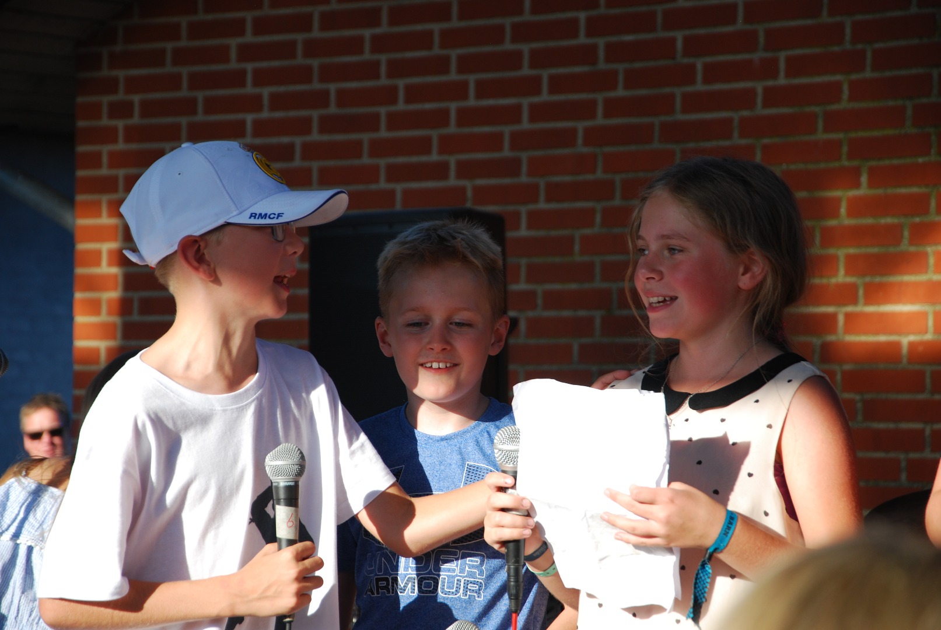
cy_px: 315
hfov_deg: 13.0
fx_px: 4122
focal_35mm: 158
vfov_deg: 8.7
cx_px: 470
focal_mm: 105
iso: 200
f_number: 5.6
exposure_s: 1/320
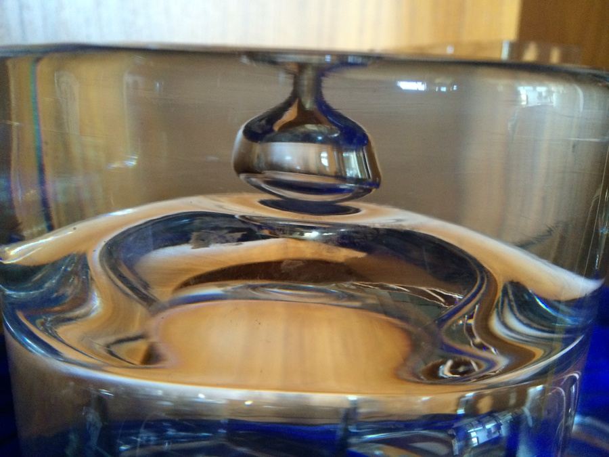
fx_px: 528
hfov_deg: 60.0
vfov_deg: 46.8
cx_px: 304
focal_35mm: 30
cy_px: 228
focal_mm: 4.12
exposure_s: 1/20
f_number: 2.2
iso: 320
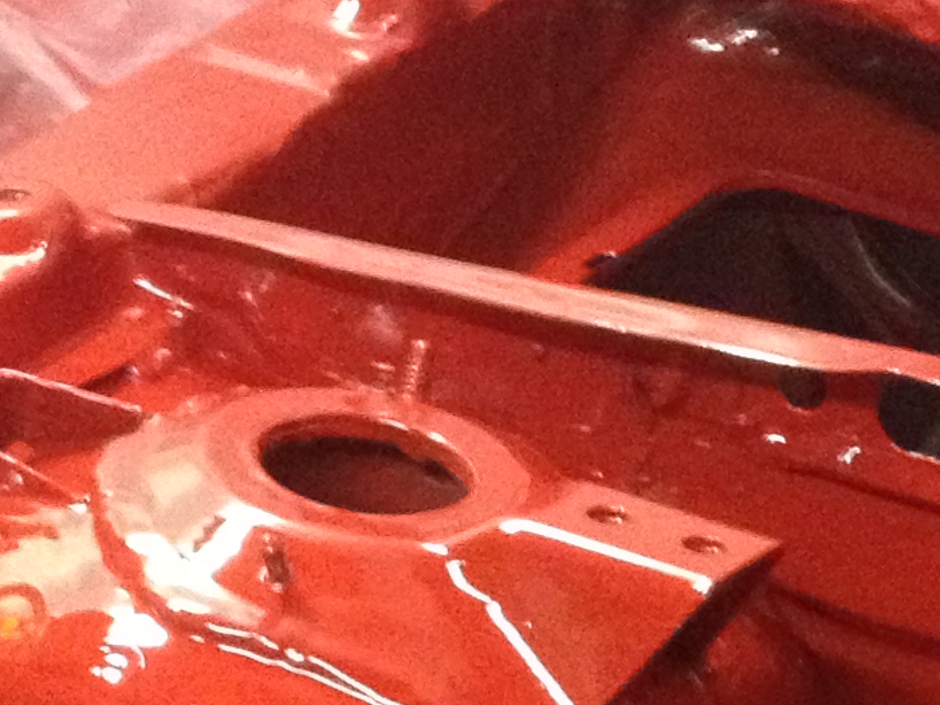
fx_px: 4427
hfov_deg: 12.1
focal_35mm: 163
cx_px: 510
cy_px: 1281
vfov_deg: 8.7
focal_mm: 4.28
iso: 500
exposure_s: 1/15
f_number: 2.4
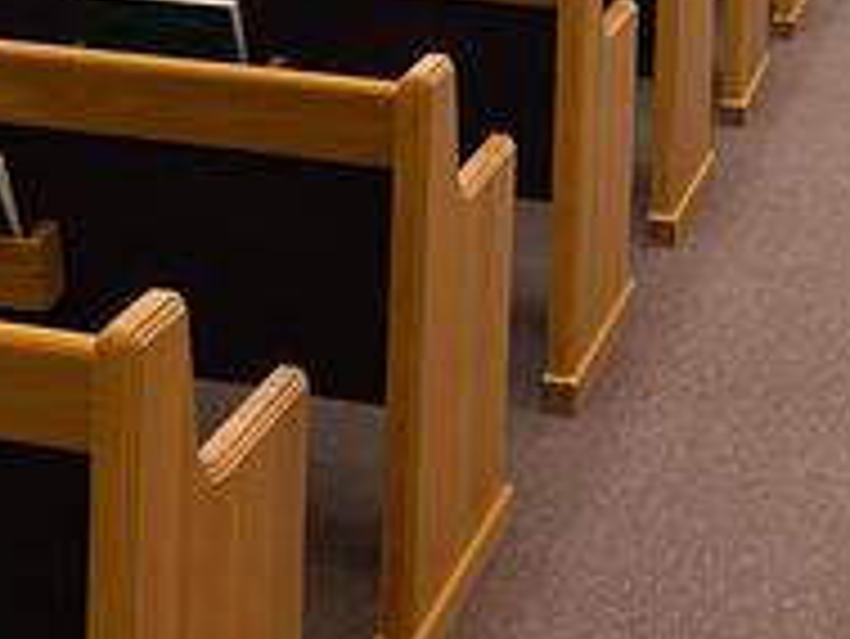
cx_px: 614
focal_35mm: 85
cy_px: -360
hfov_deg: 22.8
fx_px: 2089
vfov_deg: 15.8
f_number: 1.8
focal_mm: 4.25
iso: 160
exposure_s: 1/60
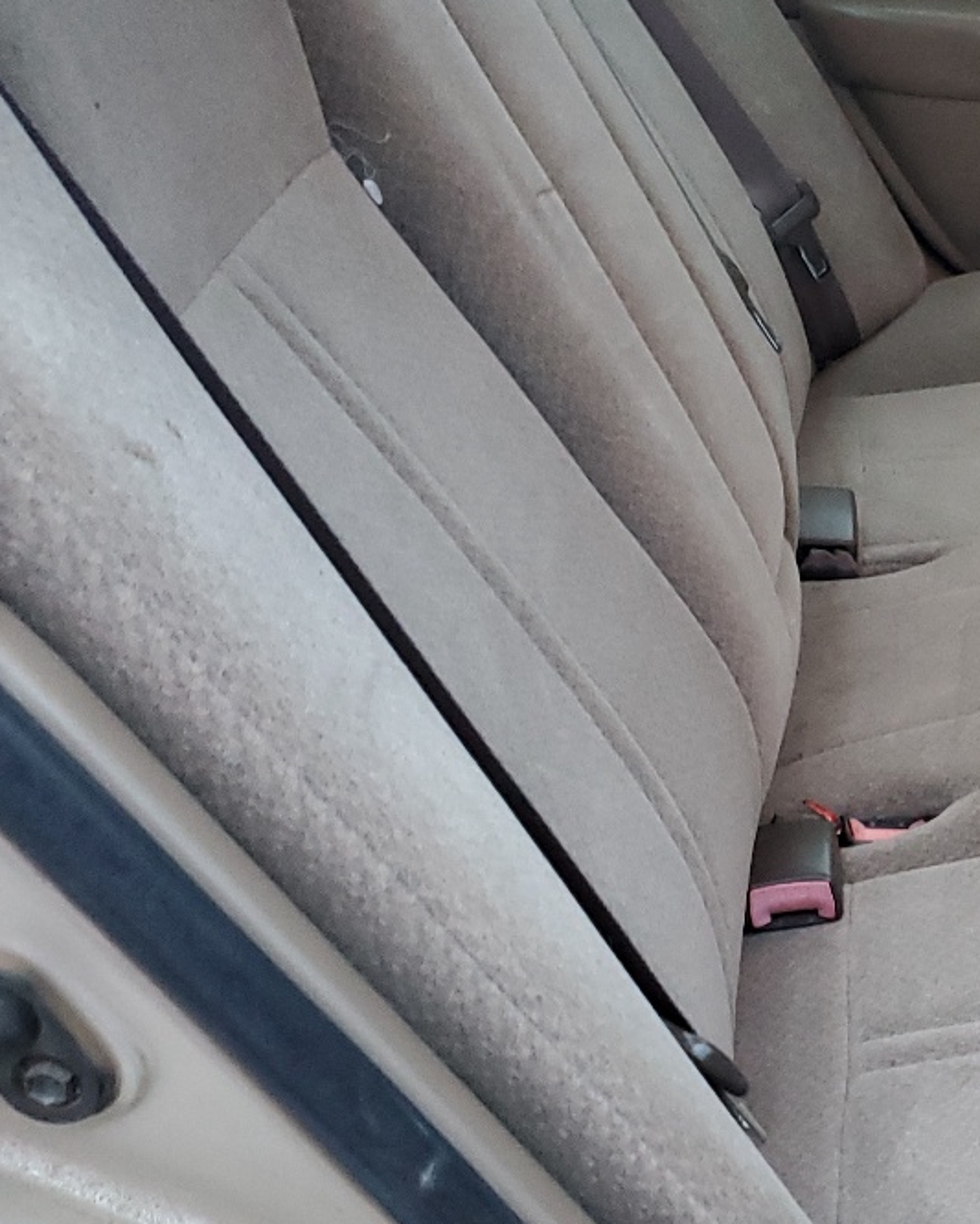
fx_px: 2211
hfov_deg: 22.4
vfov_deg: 30.8
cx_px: 1272
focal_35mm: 61
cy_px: 752
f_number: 1.5
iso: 329
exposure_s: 1/30
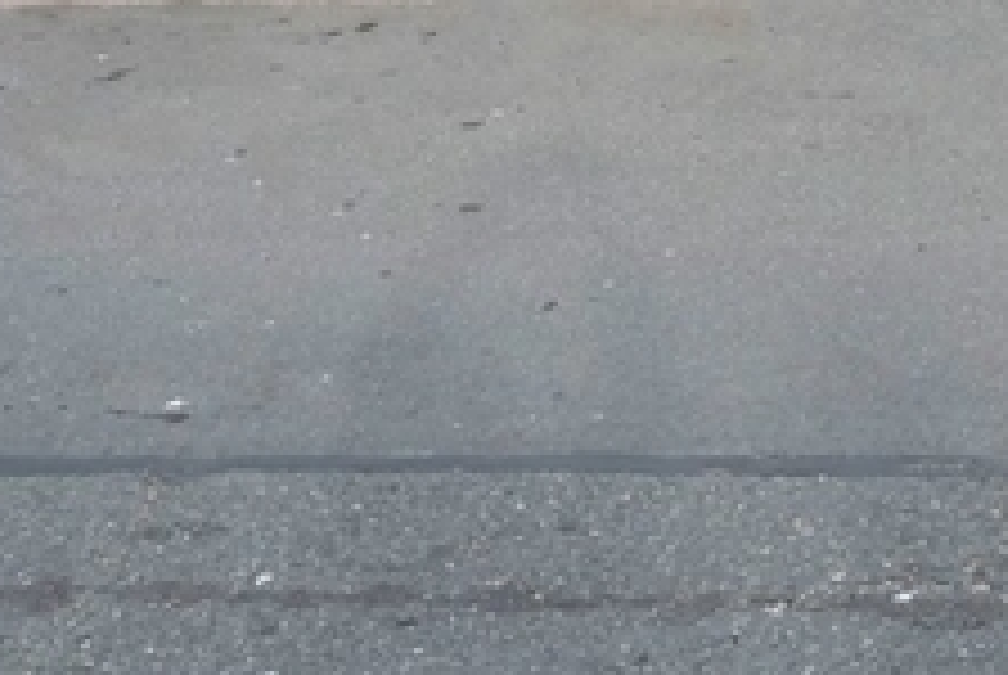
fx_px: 2111
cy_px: -767
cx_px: 1282
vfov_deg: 14.4
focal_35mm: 75
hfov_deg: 23.9
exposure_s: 1/250
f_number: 9
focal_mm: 16.5
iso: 640
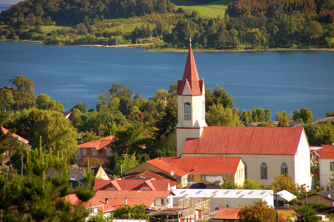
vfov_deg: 5.9
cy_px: 111
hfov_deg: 8.9
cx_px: 167
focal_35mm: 232
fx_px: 2155
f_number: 6
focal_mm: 155
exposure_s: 1/400
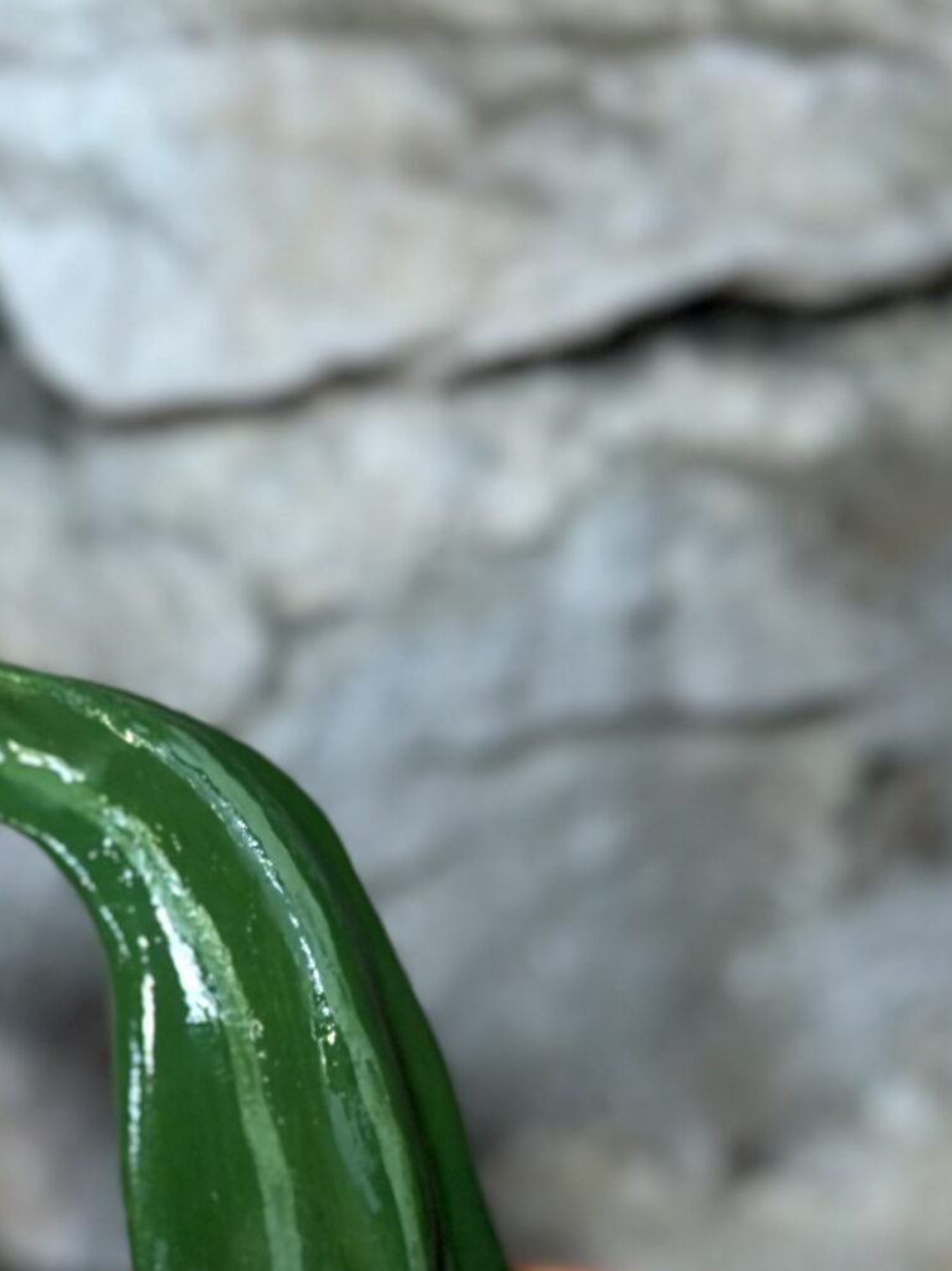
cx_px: 238
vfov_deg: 15.5
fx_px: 4475
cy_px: 1551
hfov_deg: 12.1
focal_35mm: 122
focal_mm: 6.86
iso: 125
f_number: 1.78
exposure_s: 1/107
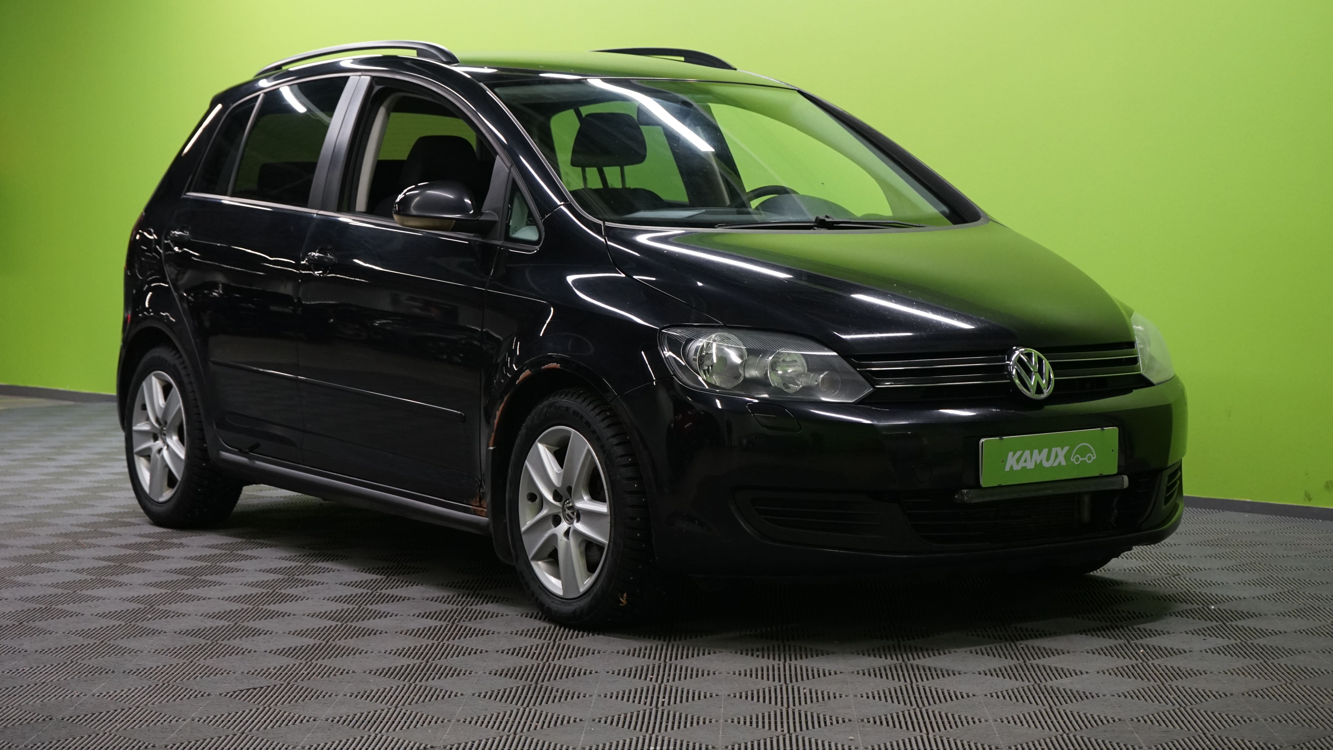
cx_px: 667
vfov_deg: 16.3
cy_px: 329
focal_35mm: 74
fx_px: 2616
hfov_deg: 28.6
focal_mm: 70
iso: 1600
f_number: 7.1
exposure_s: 1/80
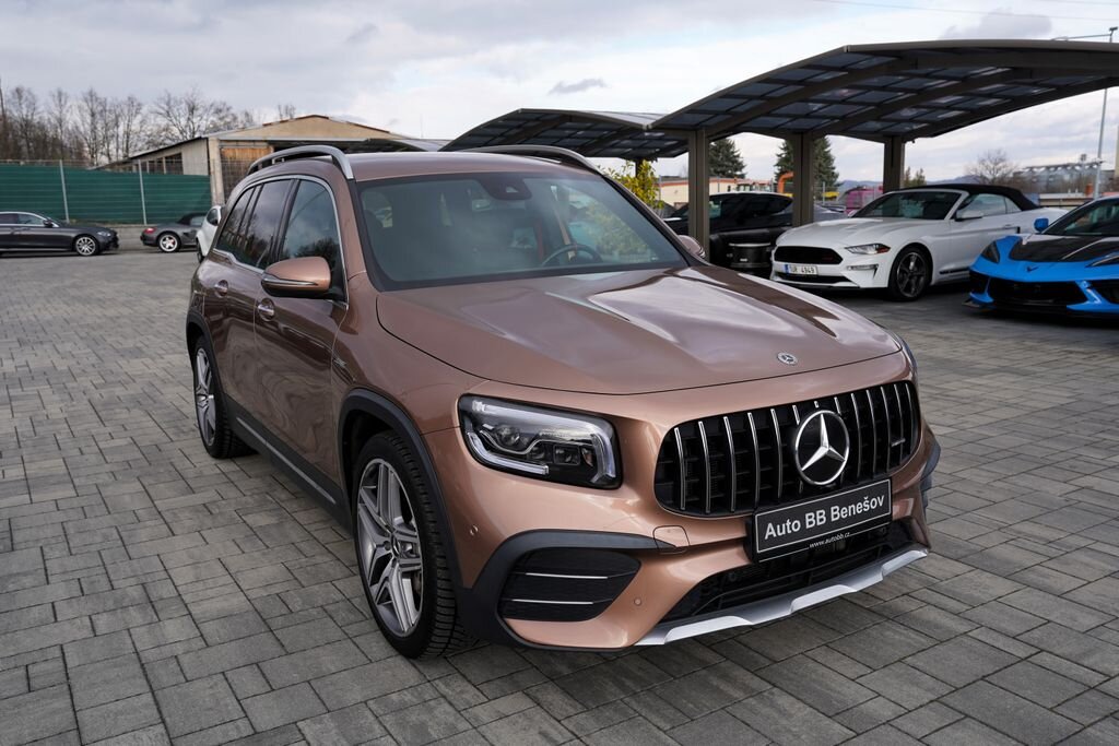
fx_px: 933
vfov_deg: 43.6
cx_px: 560
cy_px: 373
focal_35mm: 30
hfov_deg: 61.9
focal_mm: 30
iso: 100
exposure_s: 1/160
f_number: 5.6
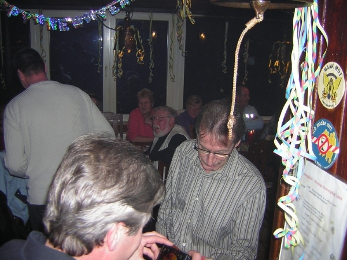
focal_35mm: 36
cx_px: 174
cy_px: 130
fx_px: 361
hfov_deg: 51.4
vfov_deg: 39.7
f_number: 2.6
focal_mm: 4.7
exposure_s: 1/60.1
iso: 50
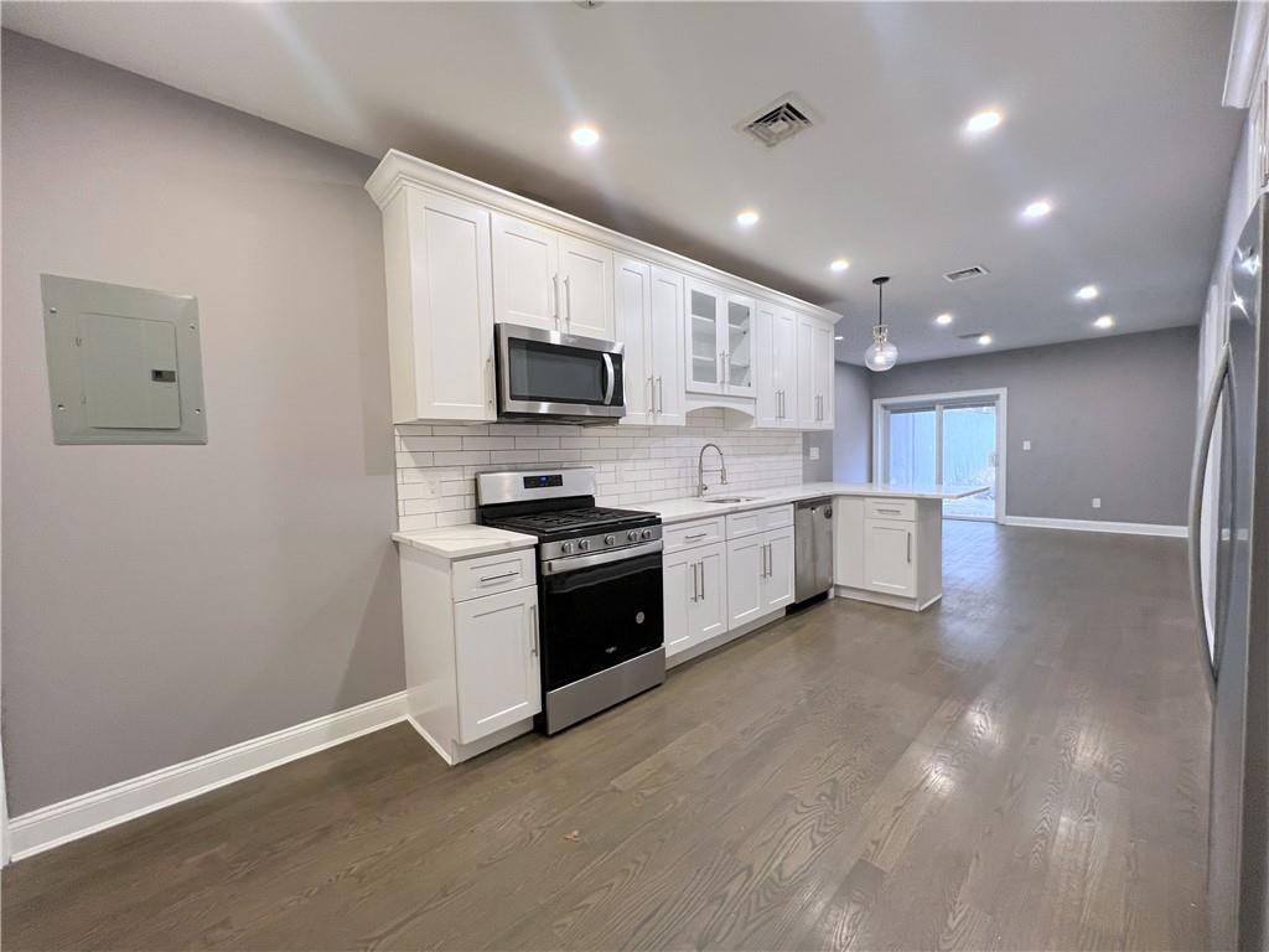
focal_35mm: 13
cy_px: 476
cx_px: 634
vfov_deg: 89.9
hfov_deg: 106.2
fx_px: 477
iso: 200
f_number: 1.8
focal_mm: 1.57
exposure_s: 1/120
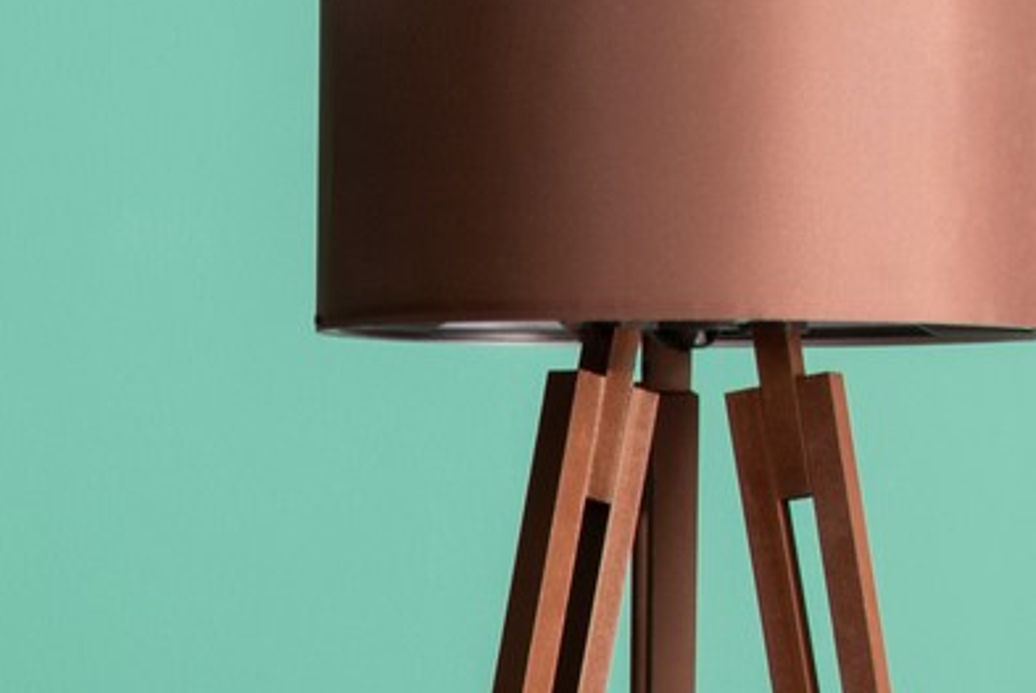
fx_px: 10256
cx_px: -1073
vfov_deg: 3.8
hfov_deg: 5.6
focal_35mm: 356
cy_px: 1574
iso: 160
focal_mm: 70
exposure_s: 1/160
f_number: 7.1
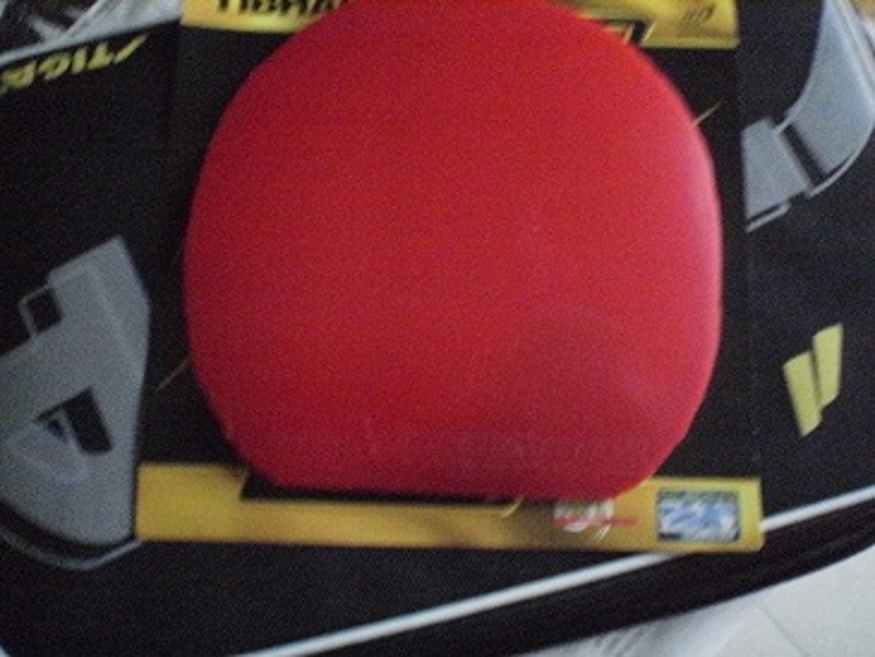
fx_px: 910
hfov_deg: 51.3
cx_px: 438
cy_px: 328
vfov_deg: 39.7
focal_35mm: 36
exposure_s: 1/15
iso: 1600
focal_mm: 6.3
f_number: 3.1
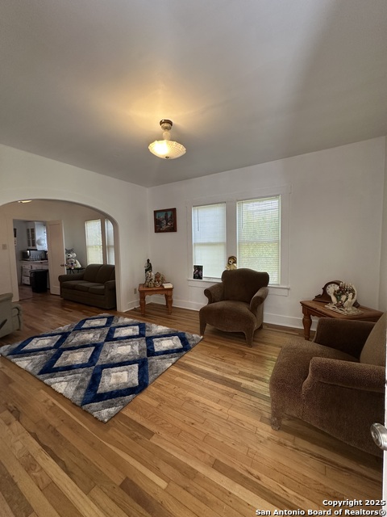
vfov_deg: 102.1
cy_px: 258
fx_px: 209
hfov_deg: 85.7
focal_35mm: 14
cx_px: 194
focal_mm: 2.22
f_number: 2.2
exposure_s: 1/99
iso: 125
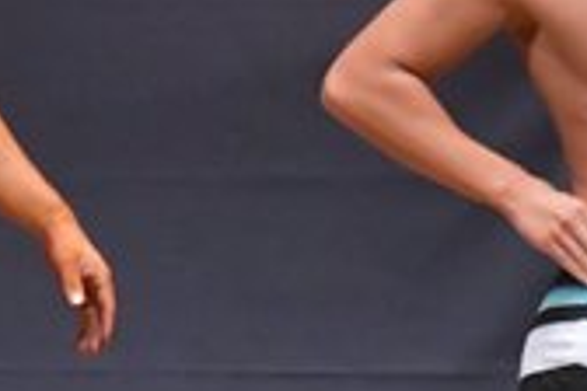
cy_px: 447
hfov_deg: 1.9
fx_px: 18000
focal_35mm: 1104
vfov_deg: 1.2
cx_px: -334
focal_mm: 160
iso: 6400
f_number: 5.6
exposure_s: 1/400
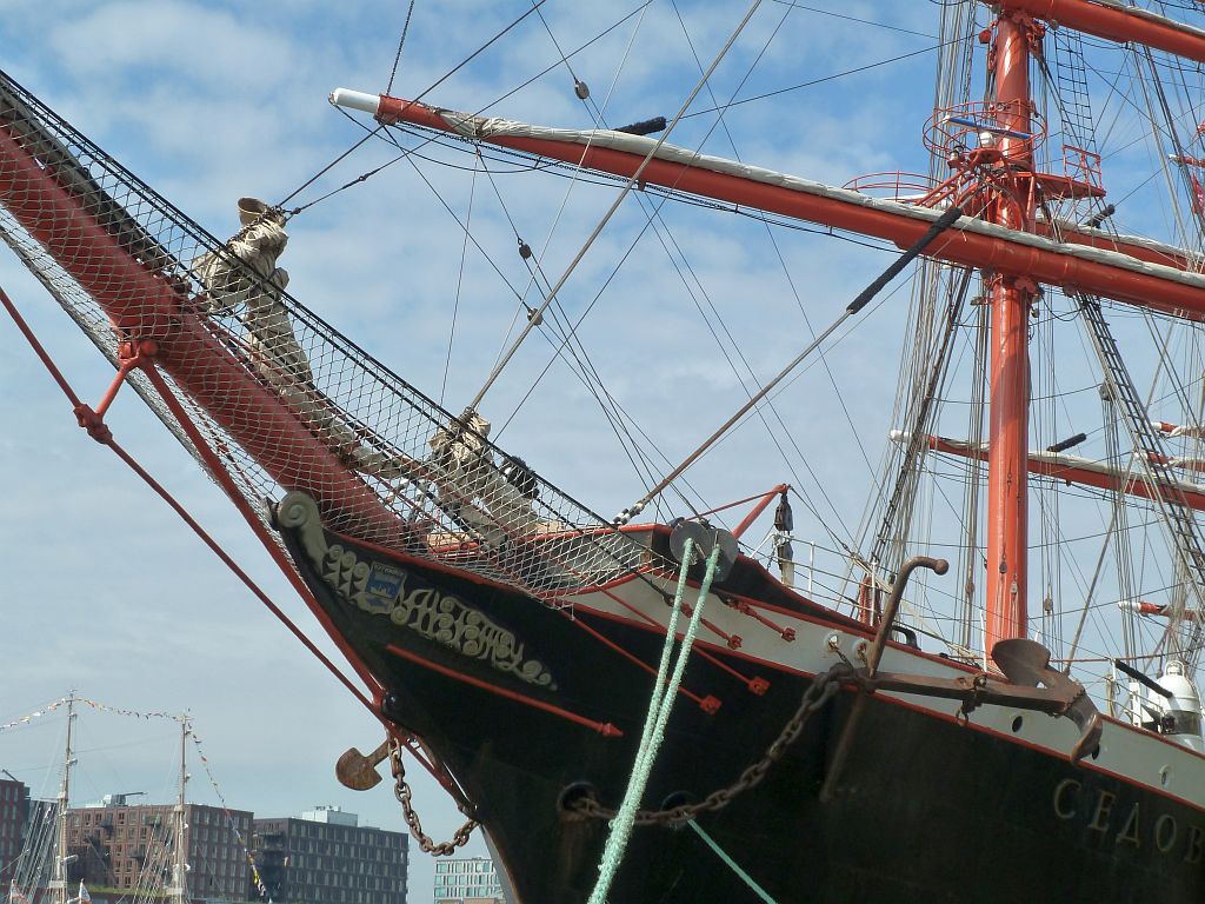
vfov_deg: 26.6
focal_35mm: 55
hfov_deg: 34.9
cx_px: 602
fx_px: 1915
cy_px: 452
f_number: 5
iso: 125
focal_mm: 9.1
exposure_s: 1/400
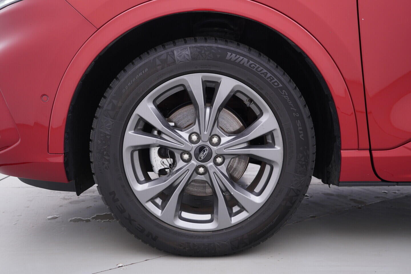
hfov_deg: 53.1
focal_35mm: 36
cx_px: 206
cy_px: 137
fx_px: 411
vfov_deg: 36.9
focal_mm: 24
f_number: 3.2
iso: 125
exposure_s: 1/50
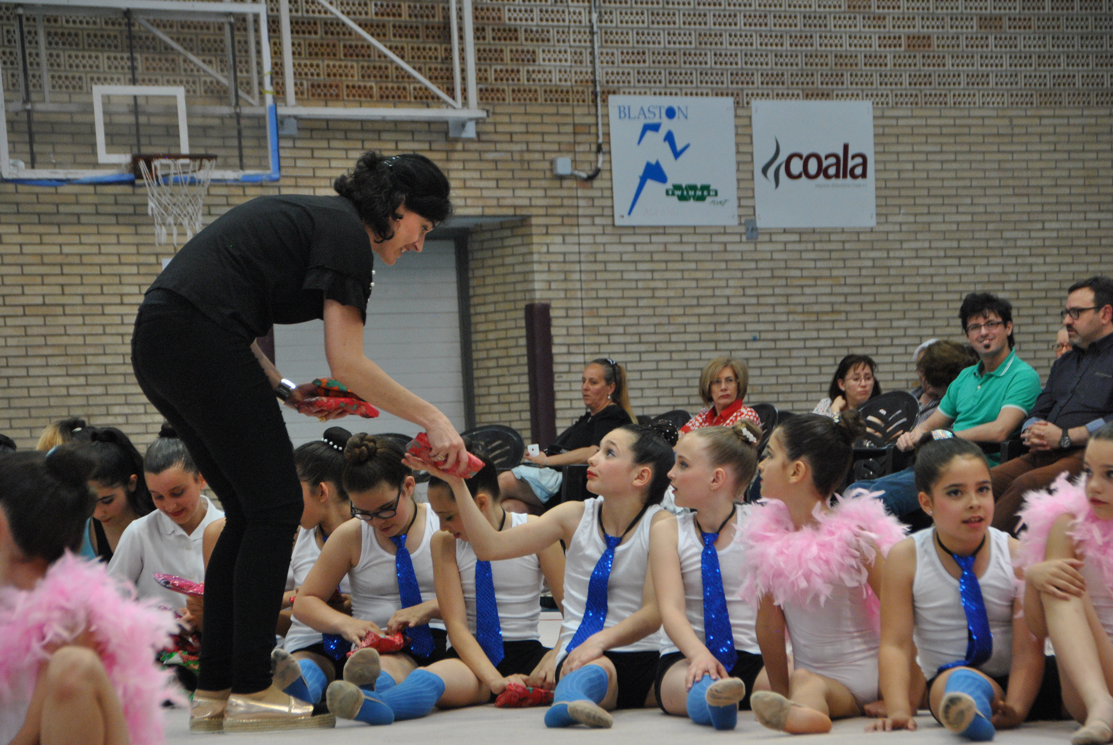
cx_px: 556
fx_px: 3993
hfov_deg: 15.9
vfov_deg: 10.7
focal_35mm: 129
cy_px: 372
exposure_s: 1/80
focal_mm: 86
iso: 800
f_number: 5.3
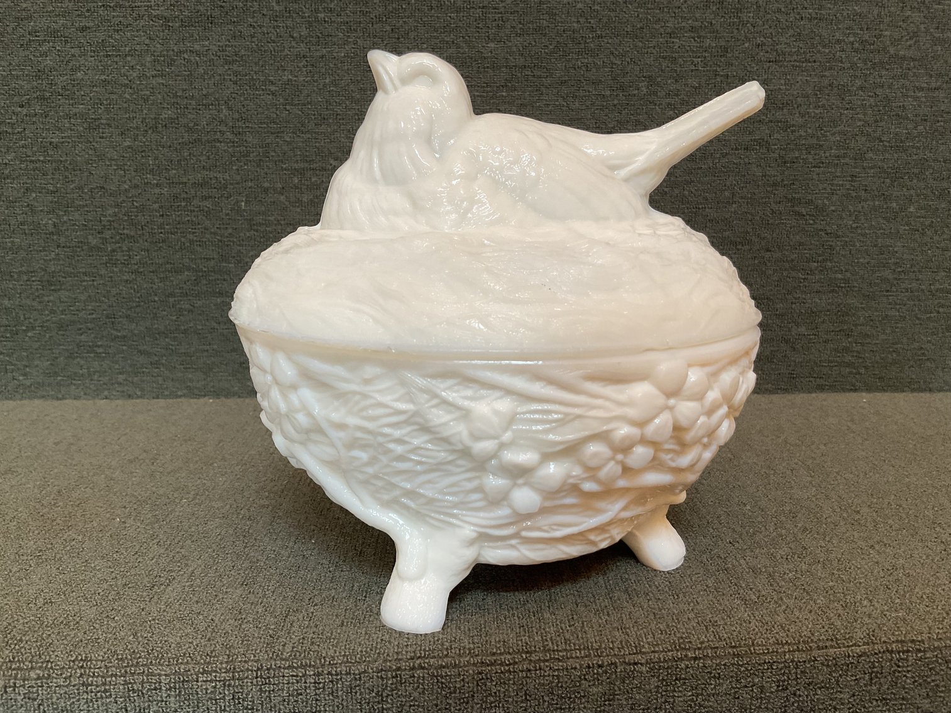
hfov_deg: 61.7
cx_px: 476
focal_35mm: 29
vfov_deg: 48.2
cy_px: 356
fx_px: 797
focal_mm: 3
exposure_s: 1/50
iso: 80
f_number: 1.8
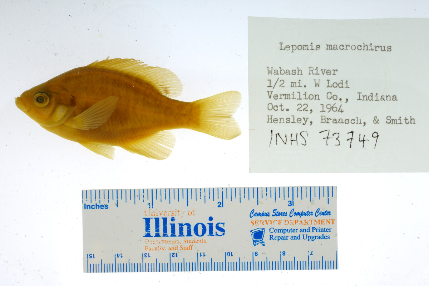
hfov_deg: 33.4
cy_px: 143
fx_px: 715
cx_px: 214
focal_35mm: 60
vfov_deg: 22.6
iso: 100
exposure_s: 1/40
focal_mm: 60
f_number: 20
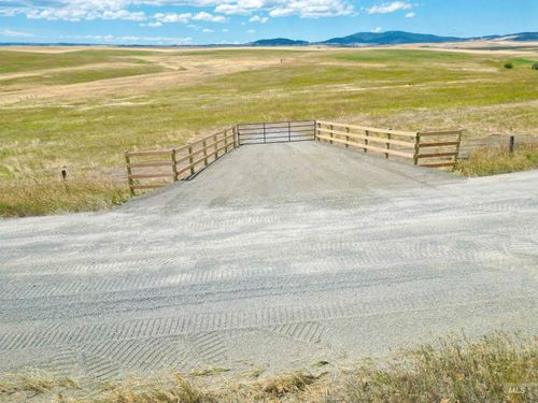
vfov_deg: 56.8
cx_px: 269
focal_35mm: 24
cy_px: 202
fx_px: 373
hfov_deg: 71.6
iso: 100
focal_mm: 6.72
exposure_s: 1/3200
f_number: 1.7
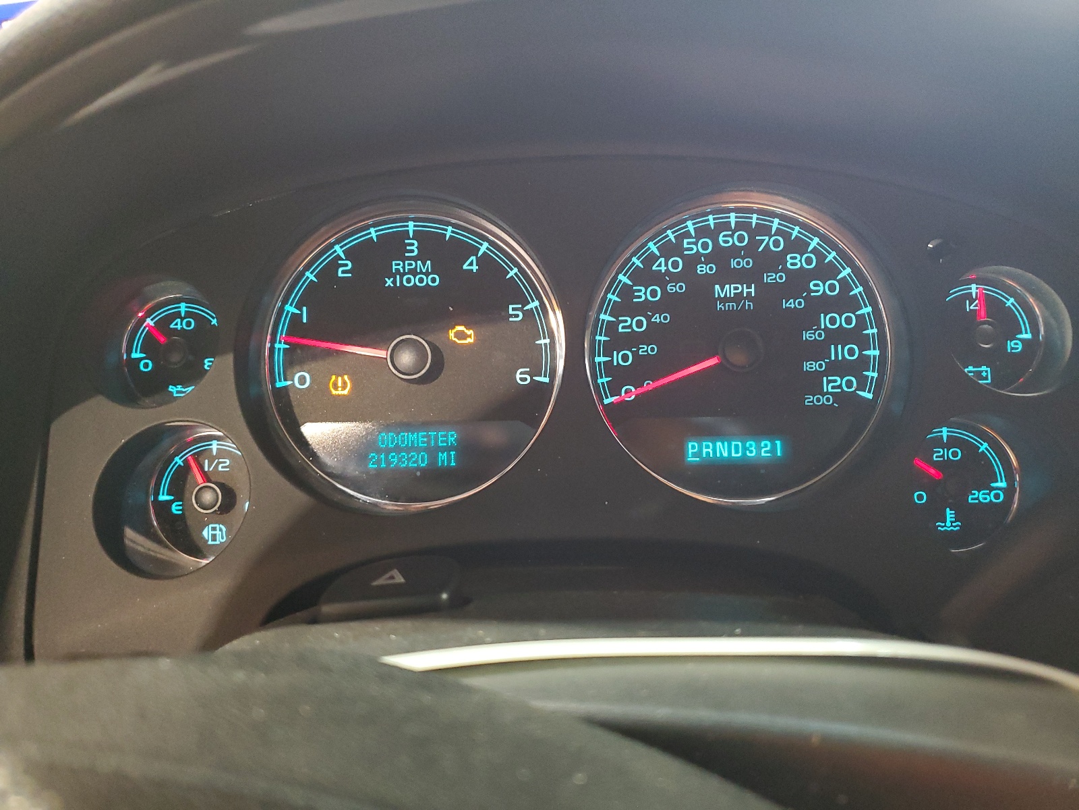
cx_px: 540
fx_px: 810
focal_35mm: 26
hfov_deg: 67.3
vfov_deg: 53.1
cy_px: 405
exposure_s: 1/15
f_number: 1.5
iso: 282
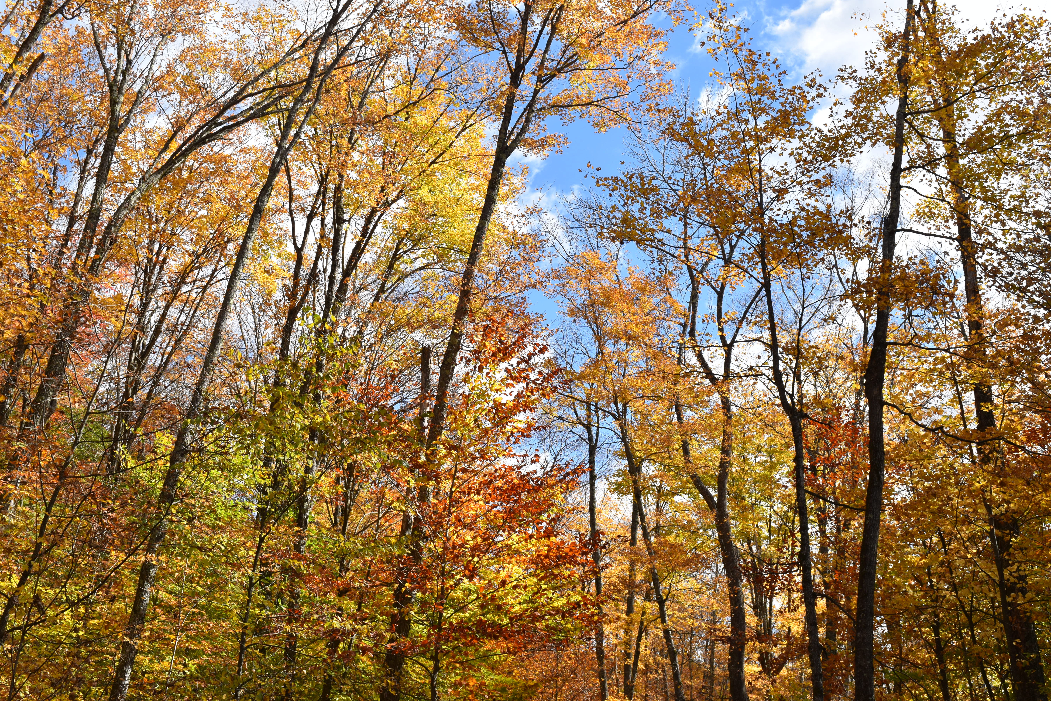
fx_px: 1051
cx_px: 526
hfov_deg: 53.1
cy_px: 350
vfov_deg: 36.9
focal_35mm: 36
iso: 200
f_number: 9
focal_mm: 24
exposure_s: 1/320
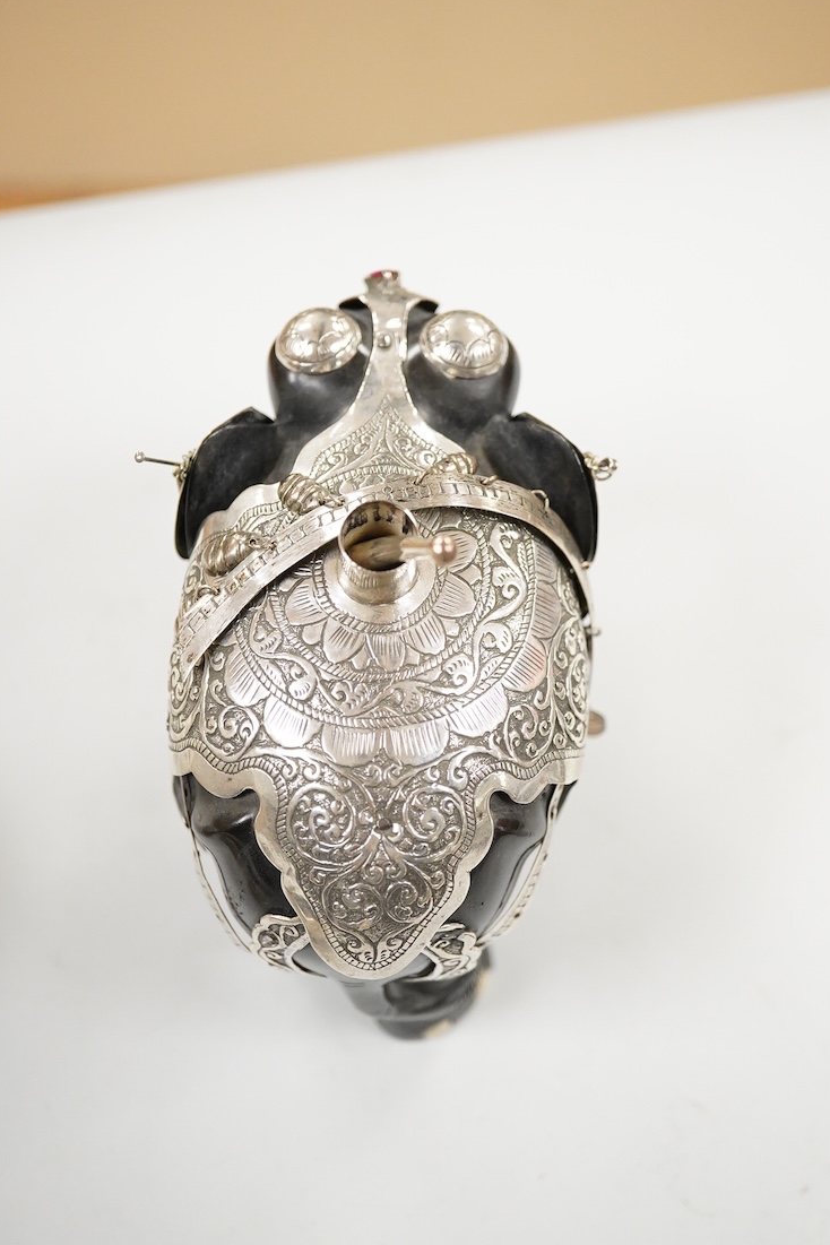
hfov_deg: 29.2
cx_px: 416
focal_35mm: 46
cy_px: 624
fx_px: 1591
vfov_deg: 42.7
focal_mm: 30
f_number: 3.5
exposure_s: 1/320
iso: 2500
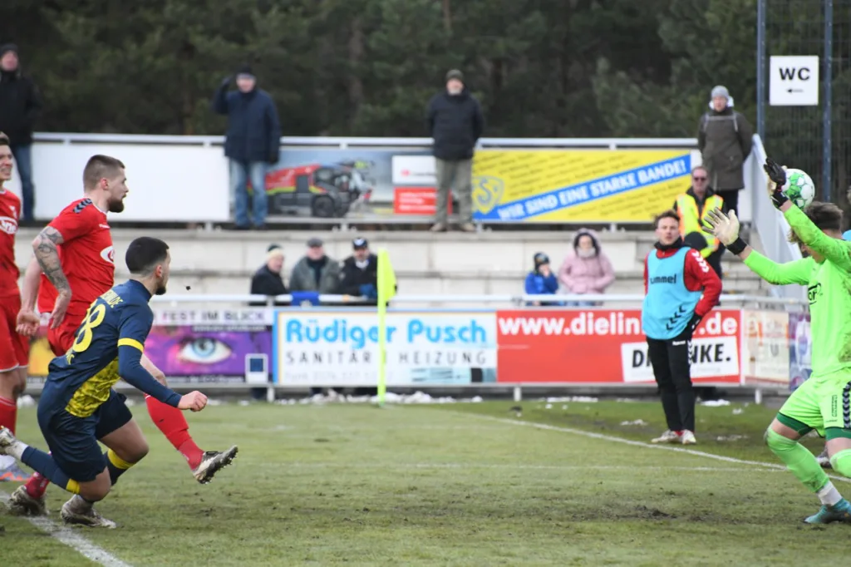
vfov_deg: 4.6
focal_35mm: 300
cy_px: 284
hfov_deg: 6.9
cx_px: 426
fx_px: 7089
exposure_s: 1/2500
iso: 4000
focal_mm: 300
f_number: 5.6
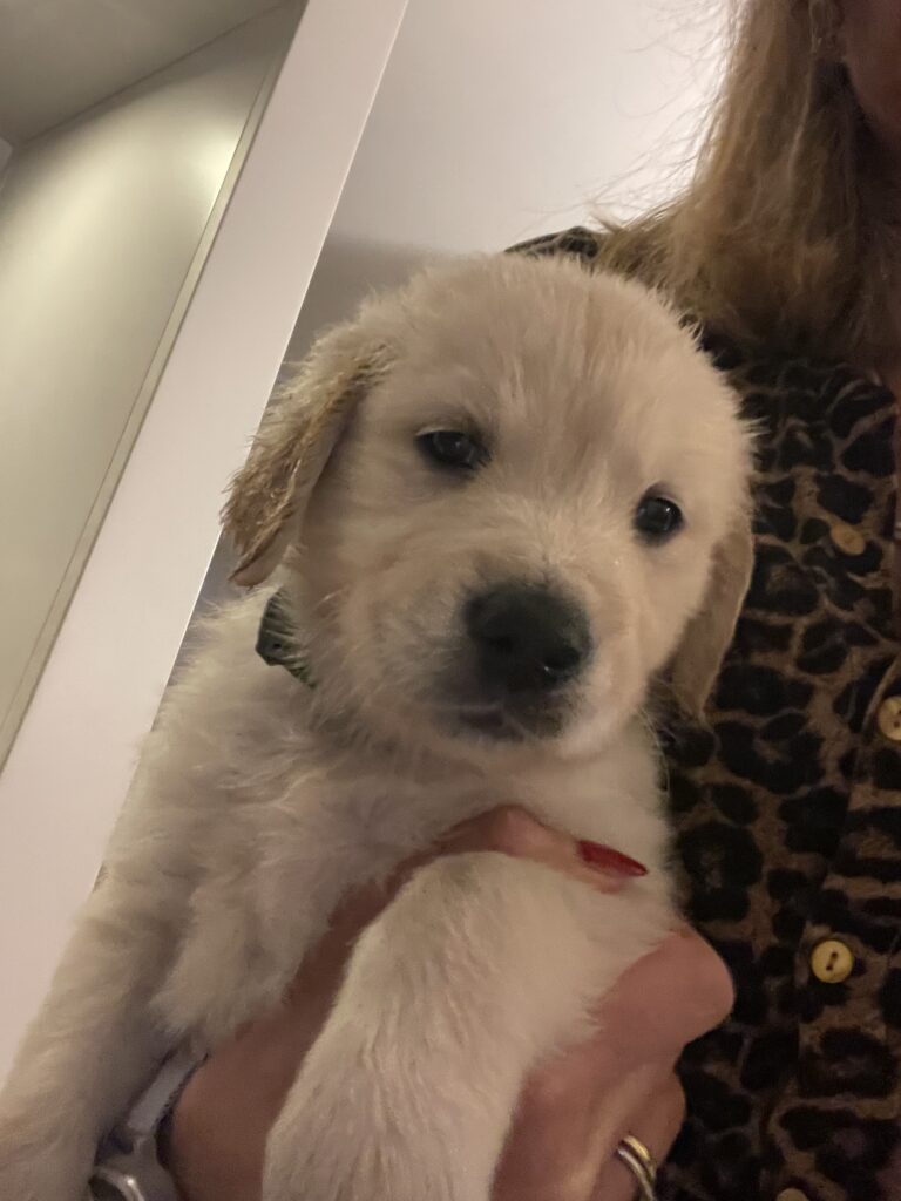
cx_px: 450
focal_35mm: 30
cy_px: 600
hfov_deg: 46.8
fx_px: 1041
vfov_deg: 60.0
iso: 800
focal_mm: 2.71
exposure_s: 1/17
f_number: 2.2
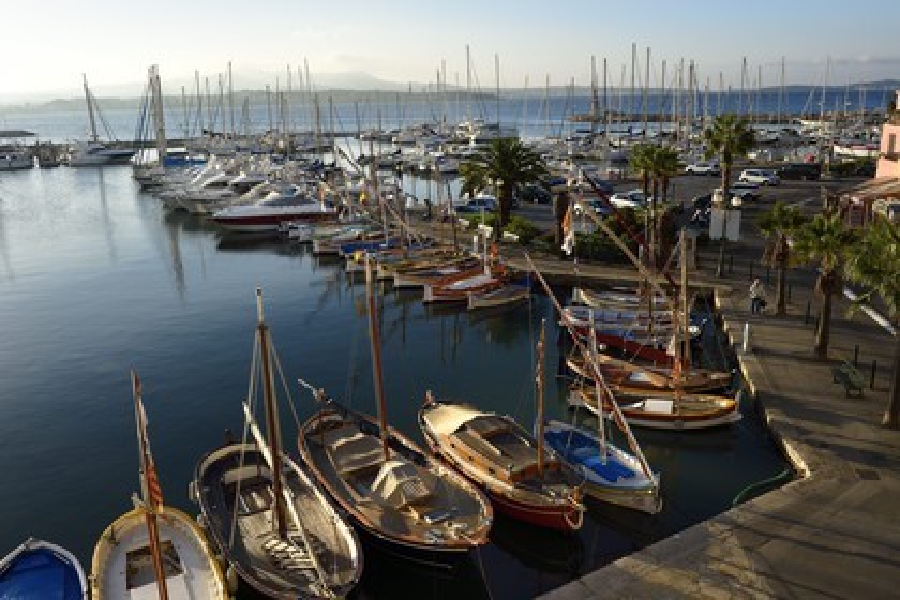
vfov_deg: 42.3
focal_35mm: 31
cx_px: 450
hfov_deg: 60.3
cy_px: 300
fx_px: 775
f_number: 11
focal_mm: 31
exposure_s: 1/200
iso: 200
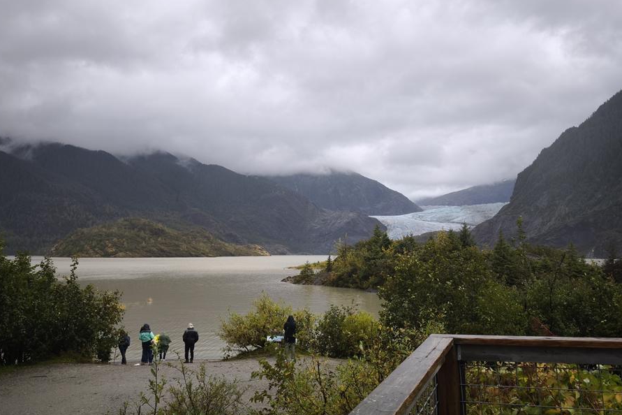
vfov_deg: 39.9
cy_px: 181
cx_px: 286
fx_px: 570
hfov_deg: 57.2
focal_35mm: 33
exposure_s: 1/120
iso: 64
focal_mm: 6.57
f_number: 1.6
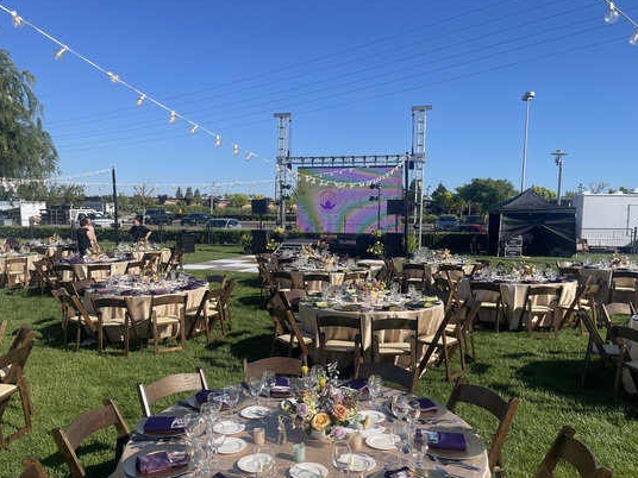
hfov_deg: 63.4
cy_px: 264
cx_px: 304
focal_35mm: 28
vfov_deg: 49.7
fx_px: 516
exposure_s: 1/3663
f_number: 1.6
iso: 32
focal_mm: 5.1
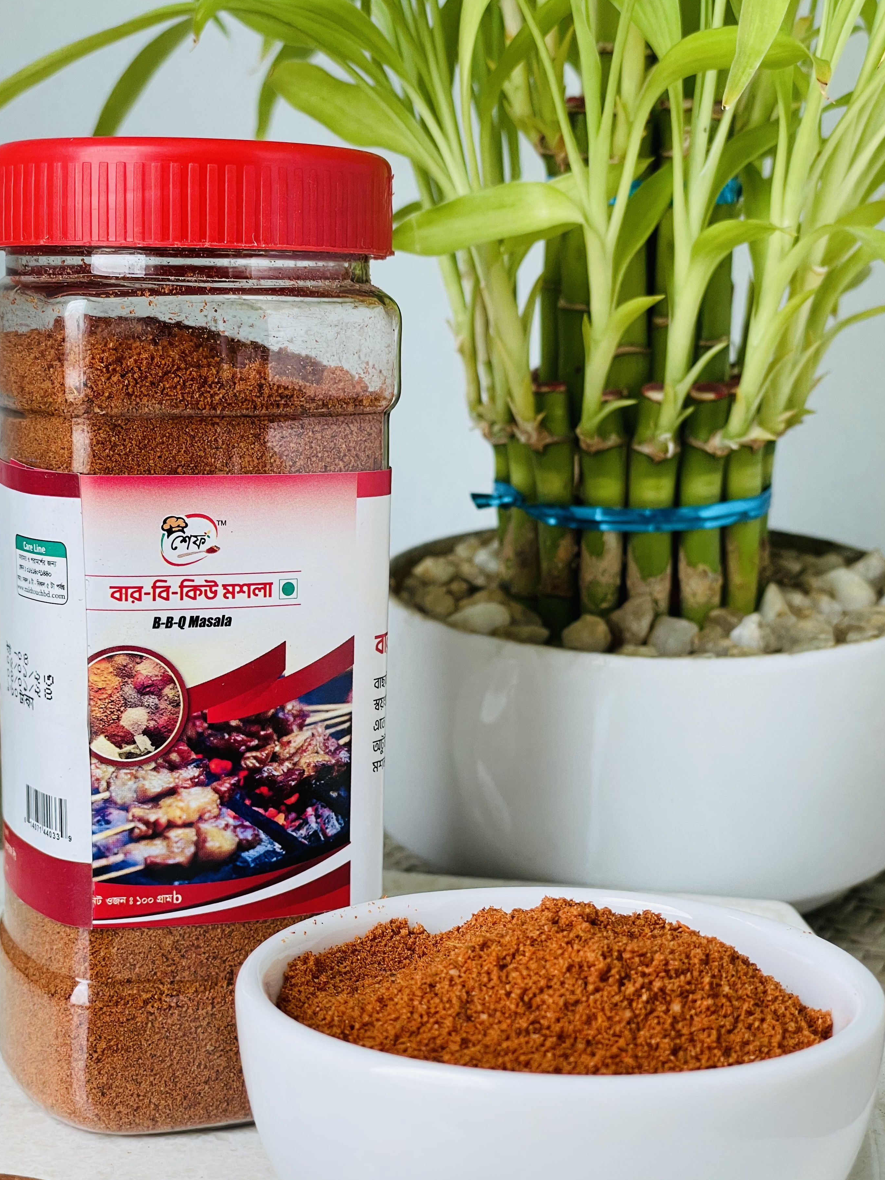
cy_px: 644
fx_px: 1977
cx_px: 403
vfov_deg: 33.2
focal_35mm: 58
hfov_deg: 25.2
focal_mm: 6
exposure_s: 1/99
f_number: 2
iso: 40
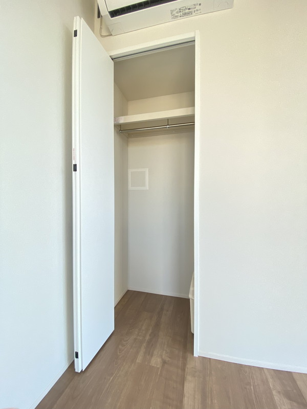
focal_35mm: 13
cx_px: 154
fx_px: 154
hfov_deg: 89.9
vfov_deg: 106.2
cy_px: 204
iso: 160
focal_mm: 1.54
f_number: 2.4
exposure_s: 1/121
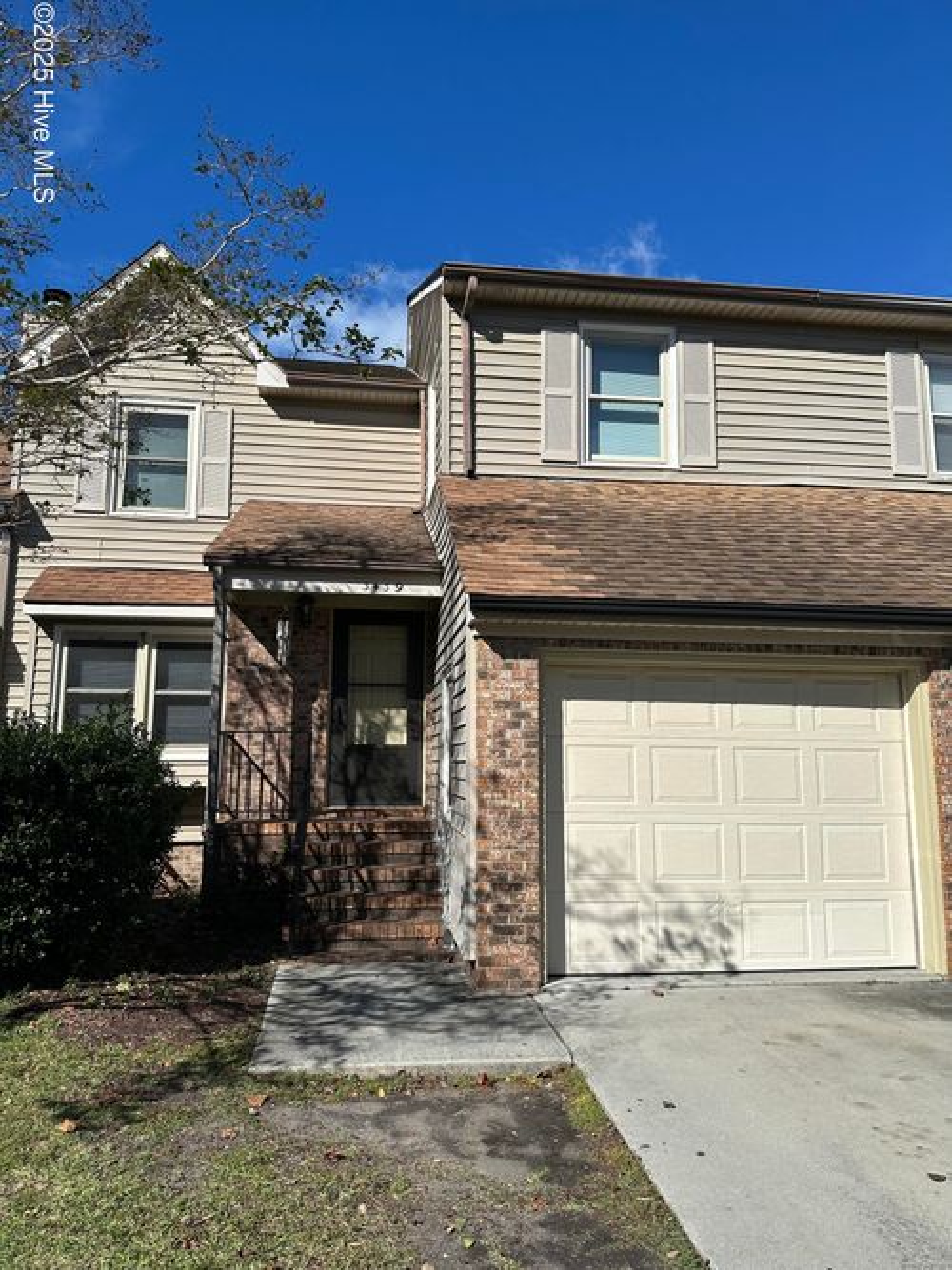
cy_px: 635
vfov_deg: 71.6
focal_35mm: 24
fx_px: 880
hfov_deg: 56.8
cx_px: 476
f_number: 1.78
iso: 80
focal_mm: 6.86
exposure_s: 1/6623
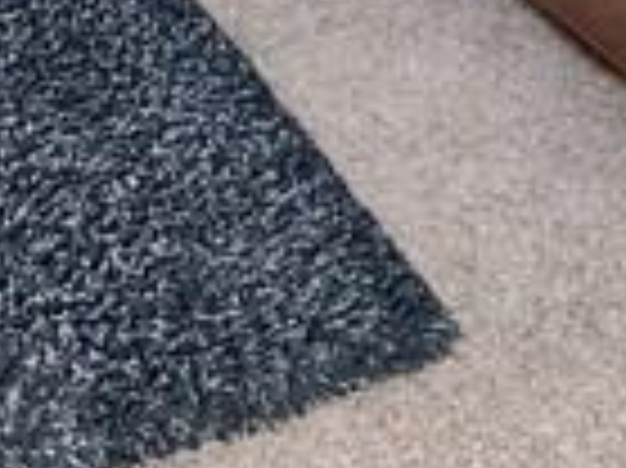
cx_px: 315
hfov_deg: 19.1
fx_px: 1861
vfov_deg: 12.1
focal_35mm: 103
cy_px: -567
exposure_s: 1/83
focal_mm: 2.22
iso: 320
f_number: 2.2
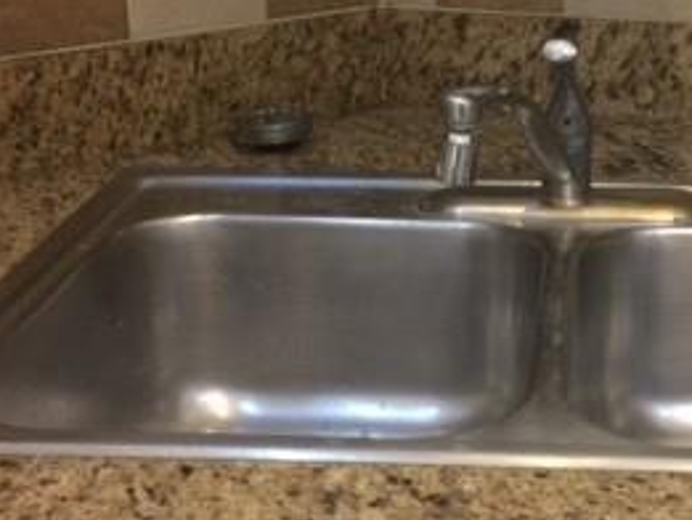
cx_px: 567
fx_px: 1420
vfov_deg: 20.7
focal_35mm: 71
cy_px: 231
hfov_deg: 26.8
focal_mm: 4.15
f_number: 2.2
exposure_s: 1/30
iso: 80
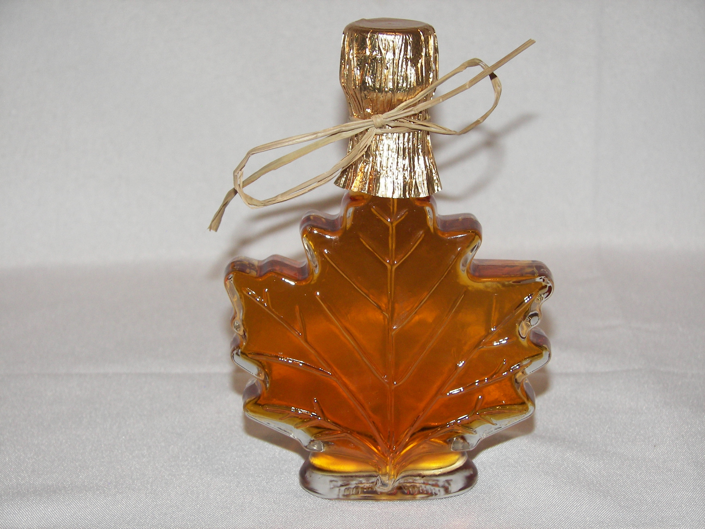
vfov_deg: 14.6
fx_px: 2057
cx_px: 352
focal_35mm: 101
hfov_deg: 19.4
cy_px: 264
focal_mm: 16.8
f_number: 3.2
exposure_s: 1/40
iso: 100
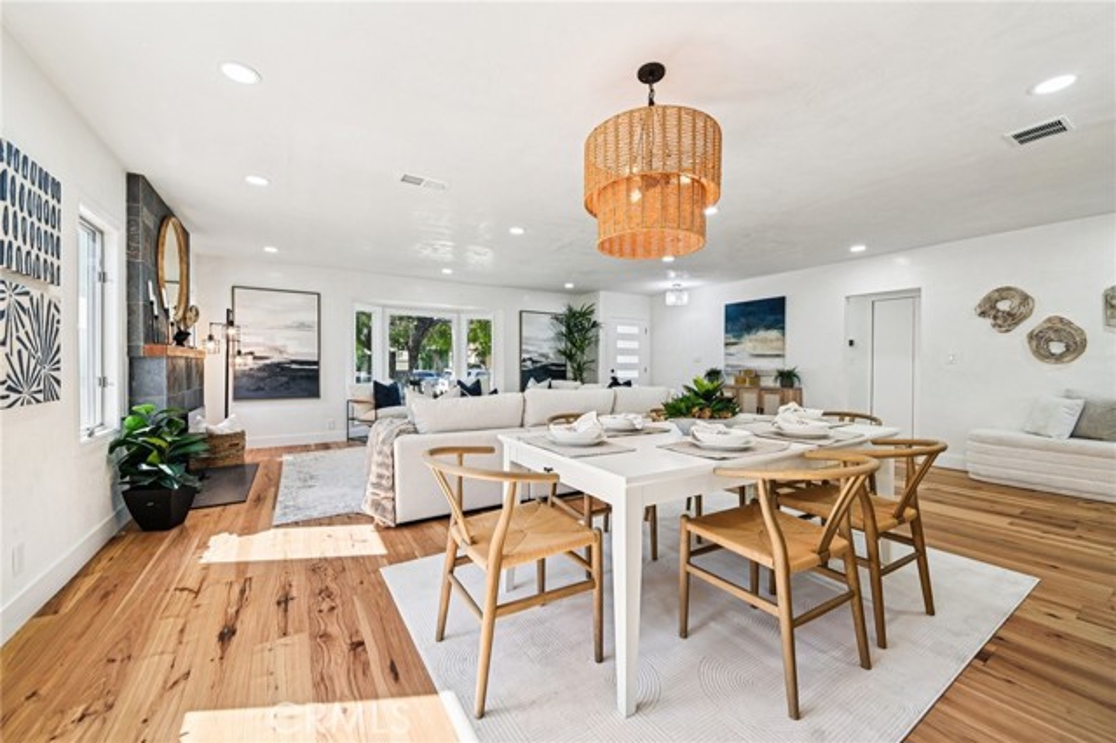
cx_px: 558
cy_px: 372
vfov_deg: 81.1
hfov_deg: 104.3
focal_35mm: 14
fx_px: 434
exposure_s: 1/20
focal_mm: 14
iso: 250
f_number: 8
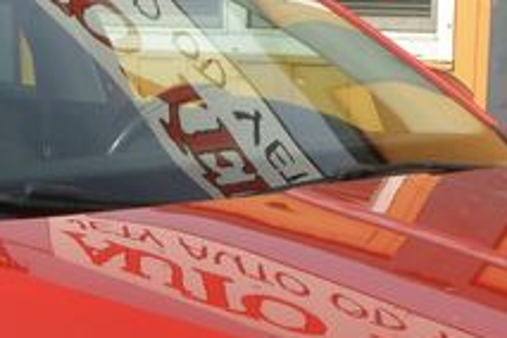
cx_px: 131
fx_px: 1831
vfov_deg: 10.1
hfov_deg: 15.7
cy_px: 546
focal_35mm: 130
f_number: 8
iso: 160
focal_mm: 10
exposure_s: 1/250
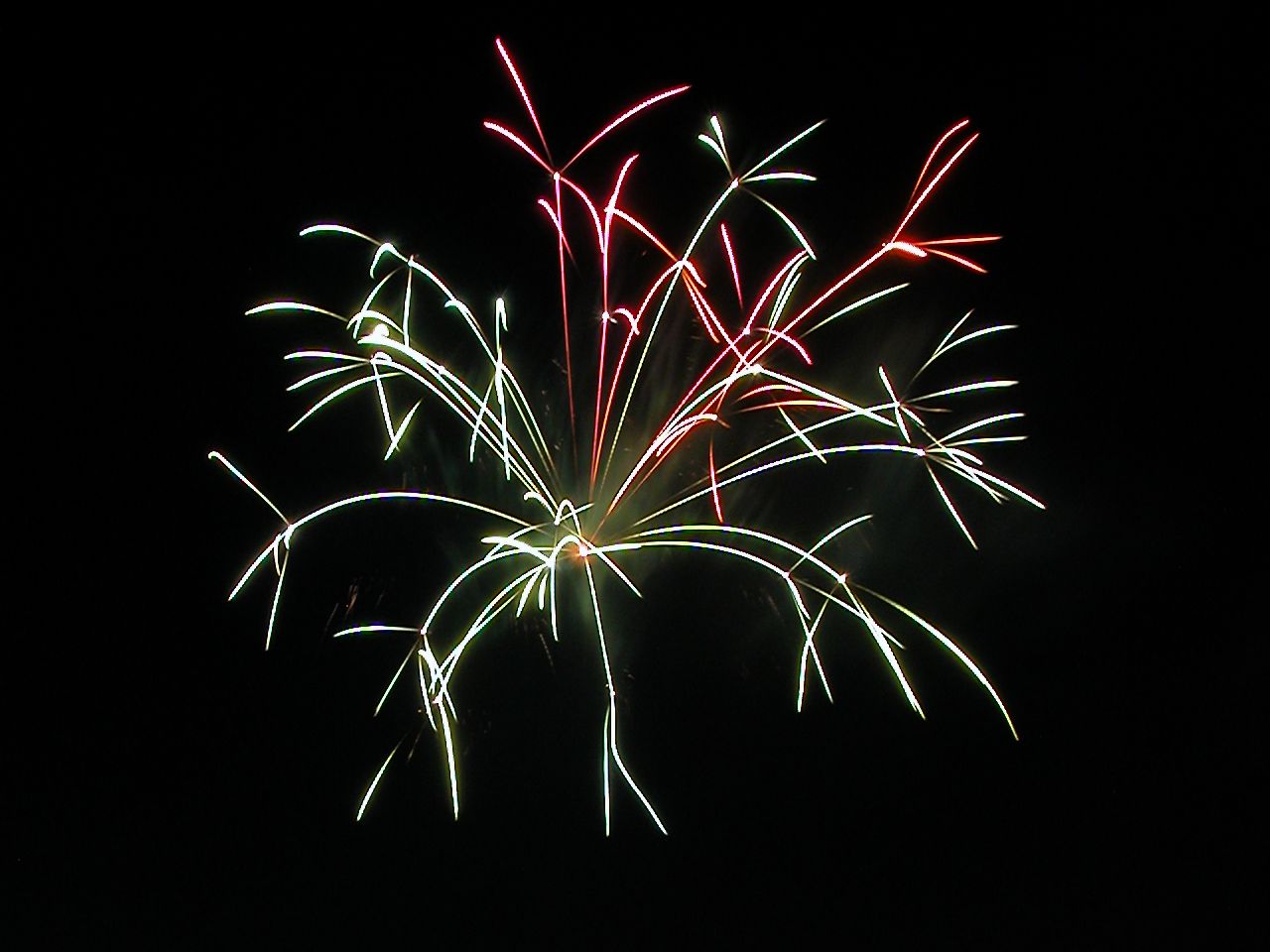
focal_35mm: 35
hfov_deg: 52.6
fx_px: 1284
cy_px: 476
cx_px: 635
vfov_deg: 40.7
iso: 100
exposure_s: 6.97
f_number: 7.1
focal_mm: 8.9
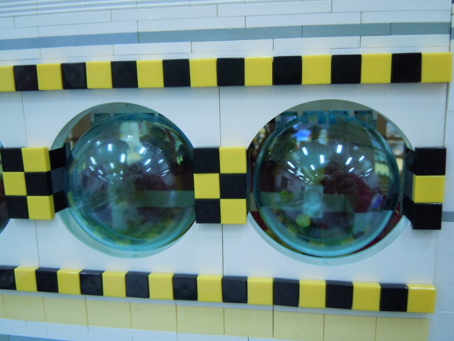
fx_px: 393
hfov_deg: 60.0
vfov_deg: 46.8
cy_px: 170
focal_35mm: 30
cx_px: 227
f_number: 3.5
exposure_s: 1/30
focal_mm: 5.4
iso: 400
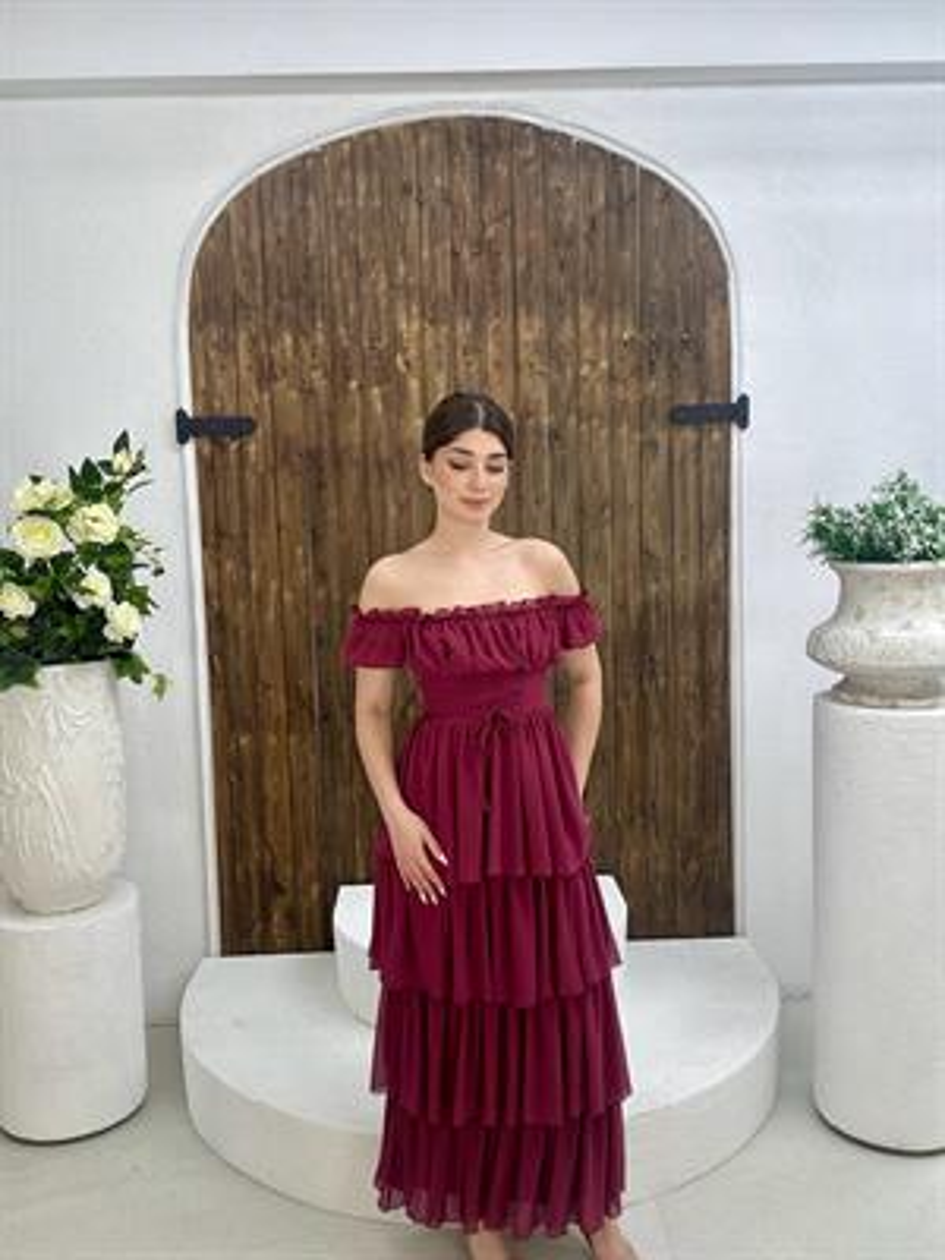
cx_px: 472
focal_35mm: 30
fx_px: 1092
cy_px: 630
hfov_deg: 46.8
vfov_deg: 60.0
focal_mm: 2.69
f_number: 1.9
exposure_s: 1/100
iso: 40
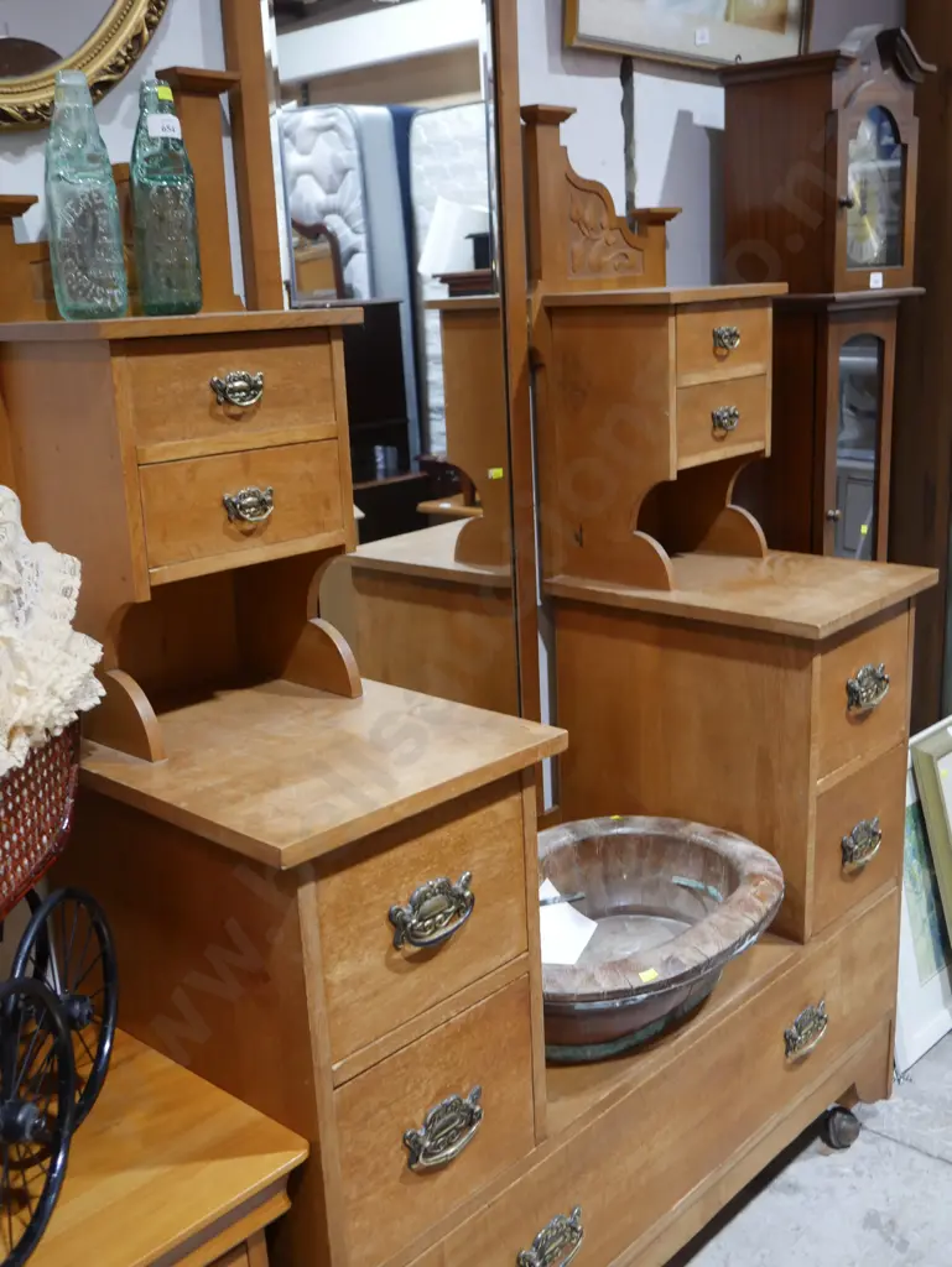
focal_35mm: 38
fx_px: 1392
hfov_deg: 37.8
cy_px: 634
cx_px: 476
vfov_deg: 49.0
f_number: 4.1
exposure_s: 1/60
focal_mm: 19
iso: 500
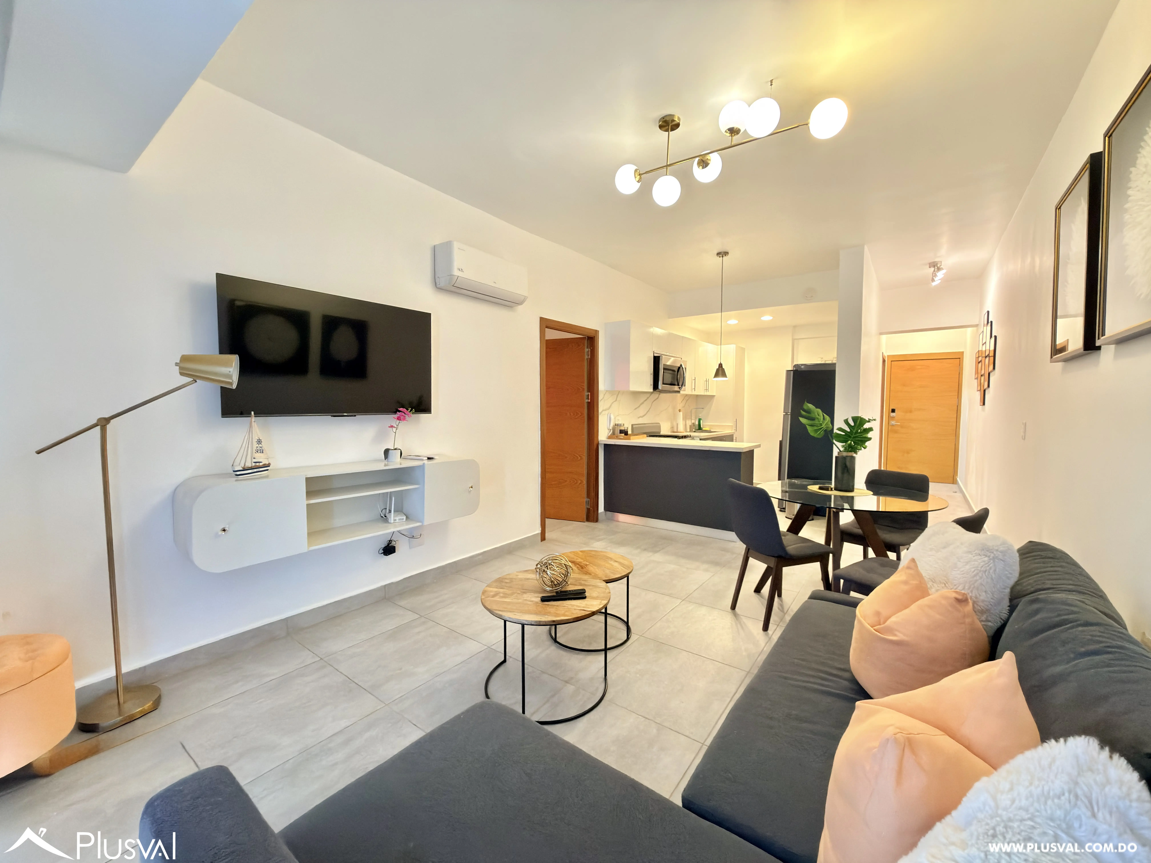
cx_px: 576
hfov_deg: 102.1
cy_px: 432
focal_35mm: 14
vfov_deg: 85.7
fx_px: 466
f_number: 2.2
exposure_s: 1/30
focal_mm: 2.22
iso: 320
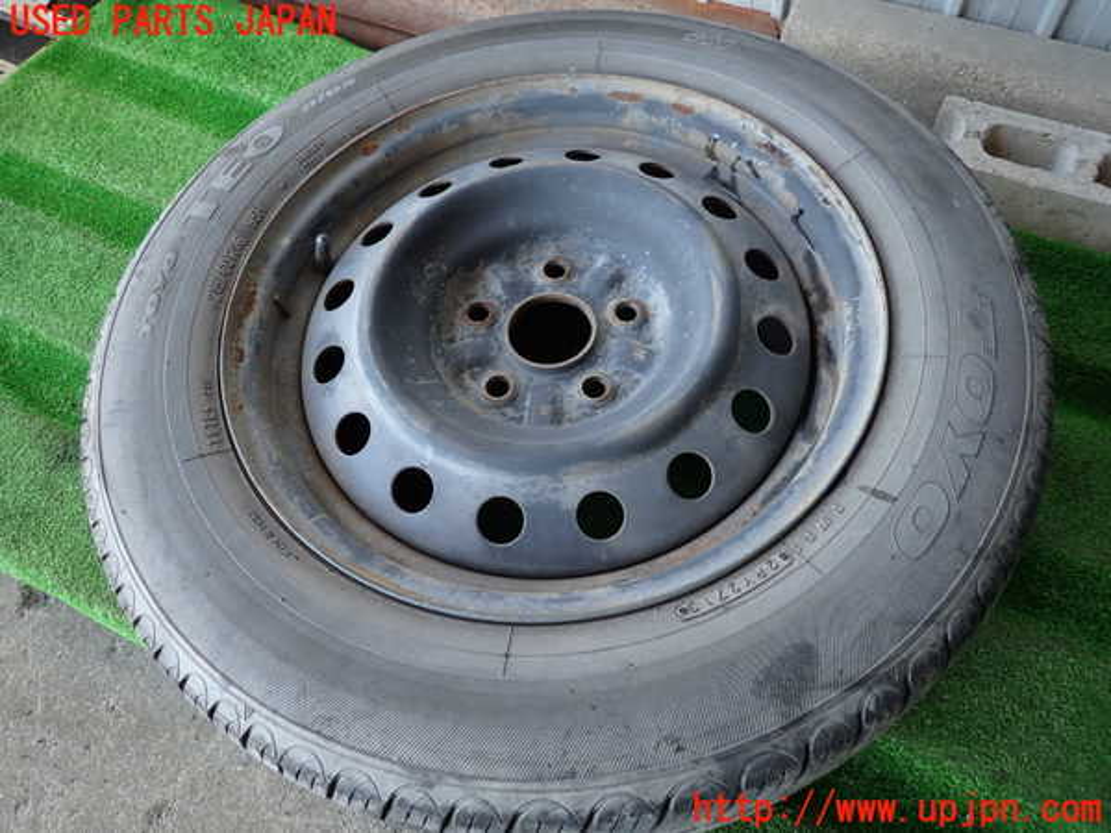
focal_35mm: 25
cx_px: 556
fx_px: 802
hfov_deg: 69.4
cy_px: 416
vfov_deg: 54.9
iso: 100
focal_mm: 4.5
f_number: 2
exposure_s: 1/80
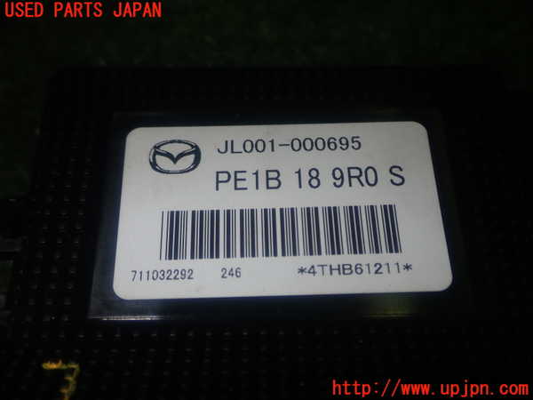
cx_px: 266
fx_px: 724
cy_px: 200
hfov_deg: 40.4
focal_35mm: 47
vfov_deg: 30.9
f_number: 9
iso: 200
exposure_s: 1/50
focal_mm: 8.4
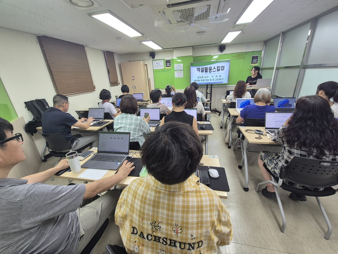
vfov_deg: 89.9
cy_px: 127
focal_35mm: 13
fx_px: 127
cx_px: 169
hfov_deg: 106.2
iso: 100
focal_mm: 2.2
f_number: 2.2
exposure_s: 1/60
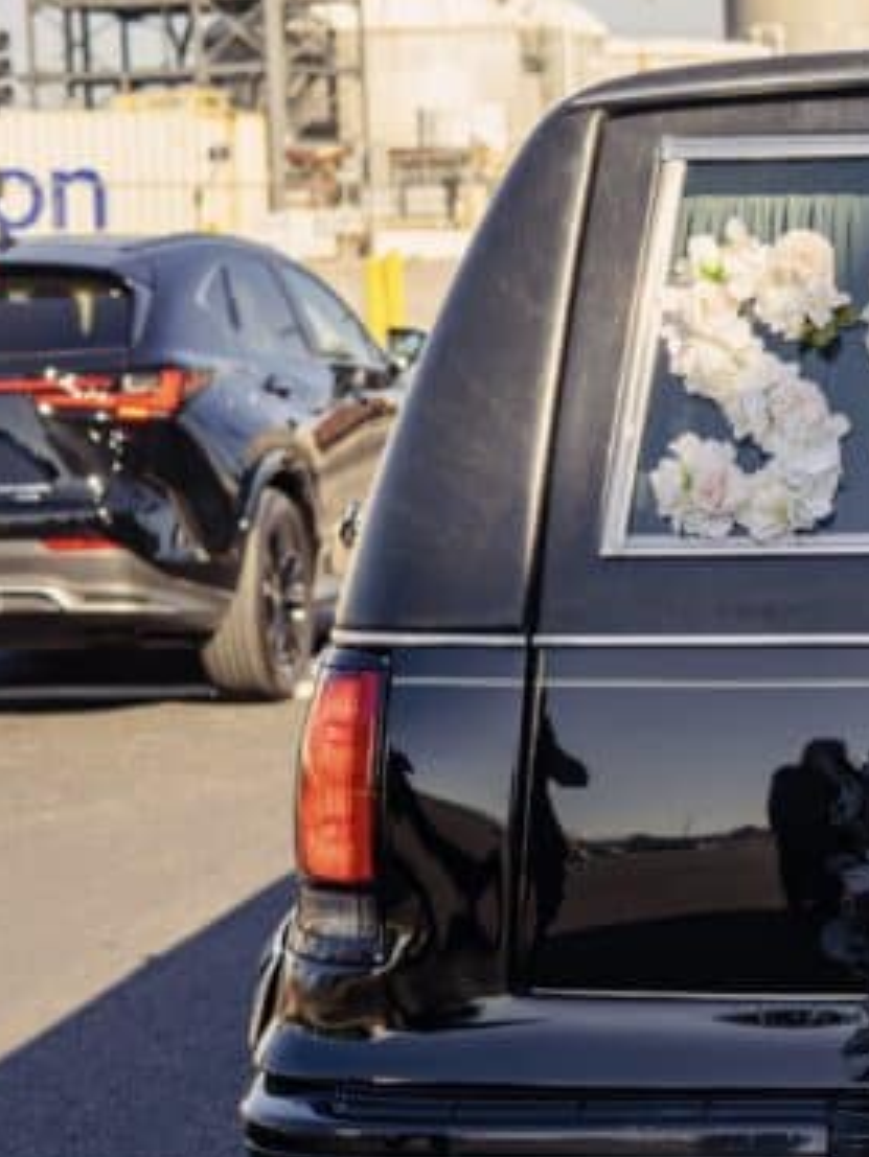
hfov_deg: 14.3
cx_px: 1089
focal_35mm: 100
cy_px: 599
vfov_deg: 19.6
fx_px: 3345
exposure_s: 1/250
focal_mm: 50
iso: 100
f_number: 5
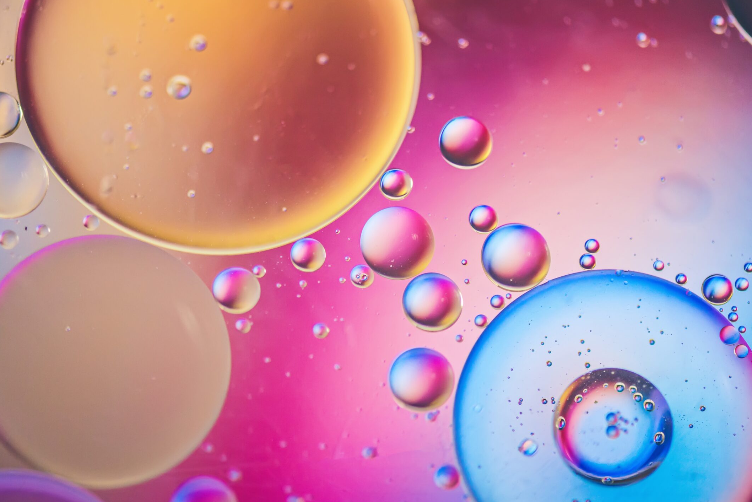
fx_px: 2654
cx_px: 357
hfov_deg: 16.1
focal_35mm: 127
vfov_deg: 10.8
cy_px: 210
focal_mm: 105
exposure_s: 1/320
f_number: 3.5
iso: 2800
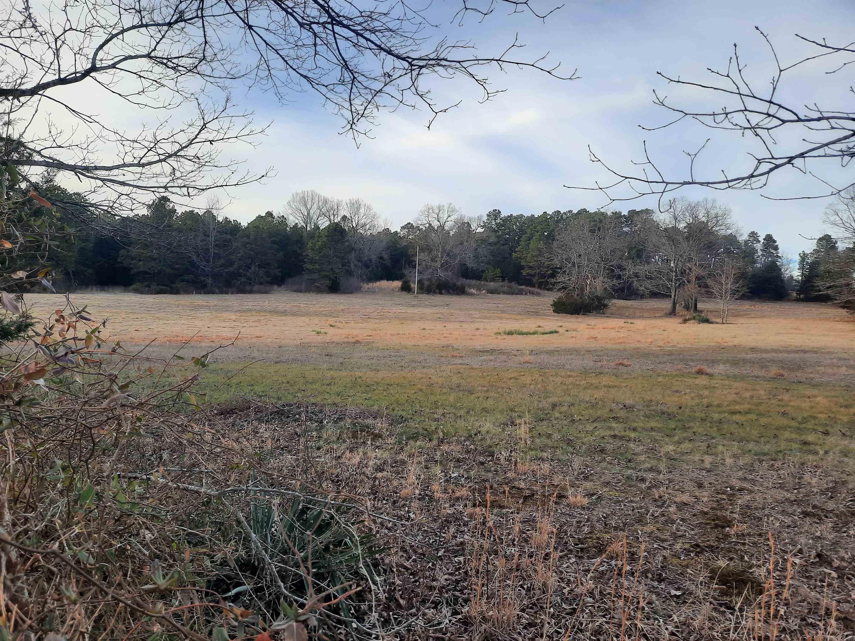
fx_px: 617
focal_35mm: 25
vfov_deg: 54.9
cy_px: 320
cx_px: 428
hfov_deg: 69.4
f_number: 2
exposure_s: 1/253
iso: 32
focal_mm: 4.6
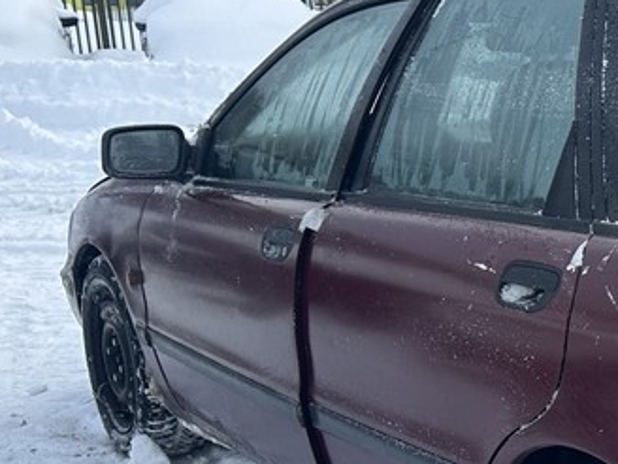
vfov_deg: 19.6
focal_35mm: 75
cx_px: 861
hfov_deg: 22.5
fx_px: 1339
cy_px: 306
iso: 80
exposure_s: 1/1241
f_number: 1.78
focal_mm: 6.86
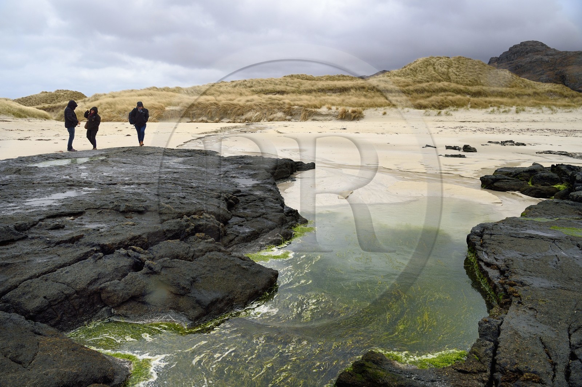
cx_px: 291
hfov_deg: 73.8
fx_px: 388
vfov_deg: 53.1
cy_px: 194
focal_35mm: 24
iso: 400
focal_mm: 24
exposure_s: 1/400
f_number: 13
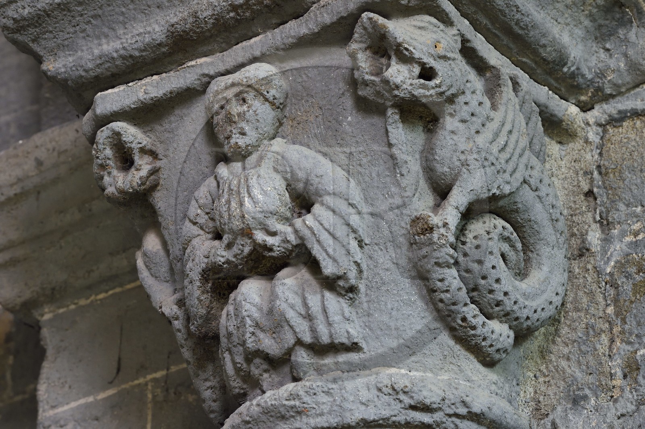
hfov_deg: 12.1
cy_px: 214
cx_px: 322
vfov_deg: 8.1
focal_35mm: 170
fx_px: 3043
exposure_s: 1/30
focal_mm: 170
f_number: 6.3
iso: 1600
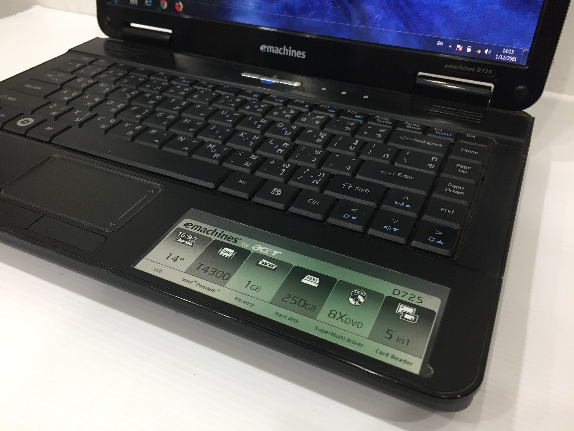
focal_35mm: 29
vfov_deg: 48.2
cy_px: 216
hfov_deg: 61.7
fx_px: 481
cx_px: 287
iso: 125
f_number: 2.2
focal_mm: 4.15
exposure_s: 1/33
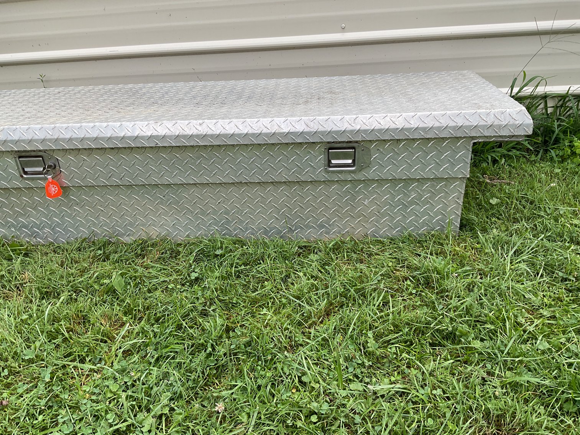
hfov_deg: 61.7
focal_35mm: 29
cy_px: 218
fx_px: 486
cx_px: 290
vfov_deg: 48.2
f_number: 1.8
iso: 16
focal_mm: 3
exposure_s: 1/346
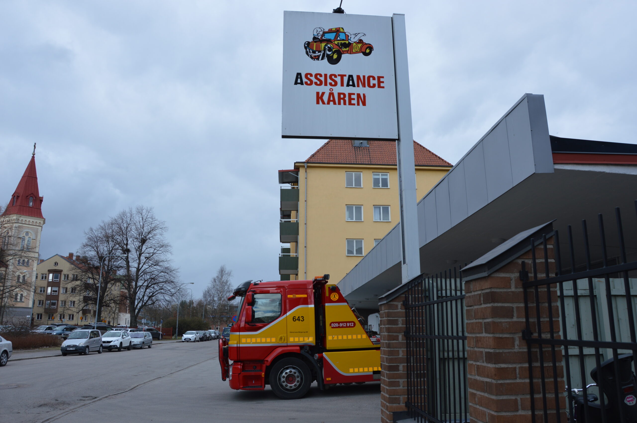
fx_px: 477
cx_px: 318
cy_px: 212
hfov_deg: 67.4
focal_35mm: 27
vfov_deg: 47.8
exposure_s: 1/200
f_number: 7.1
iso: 100
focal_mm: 18
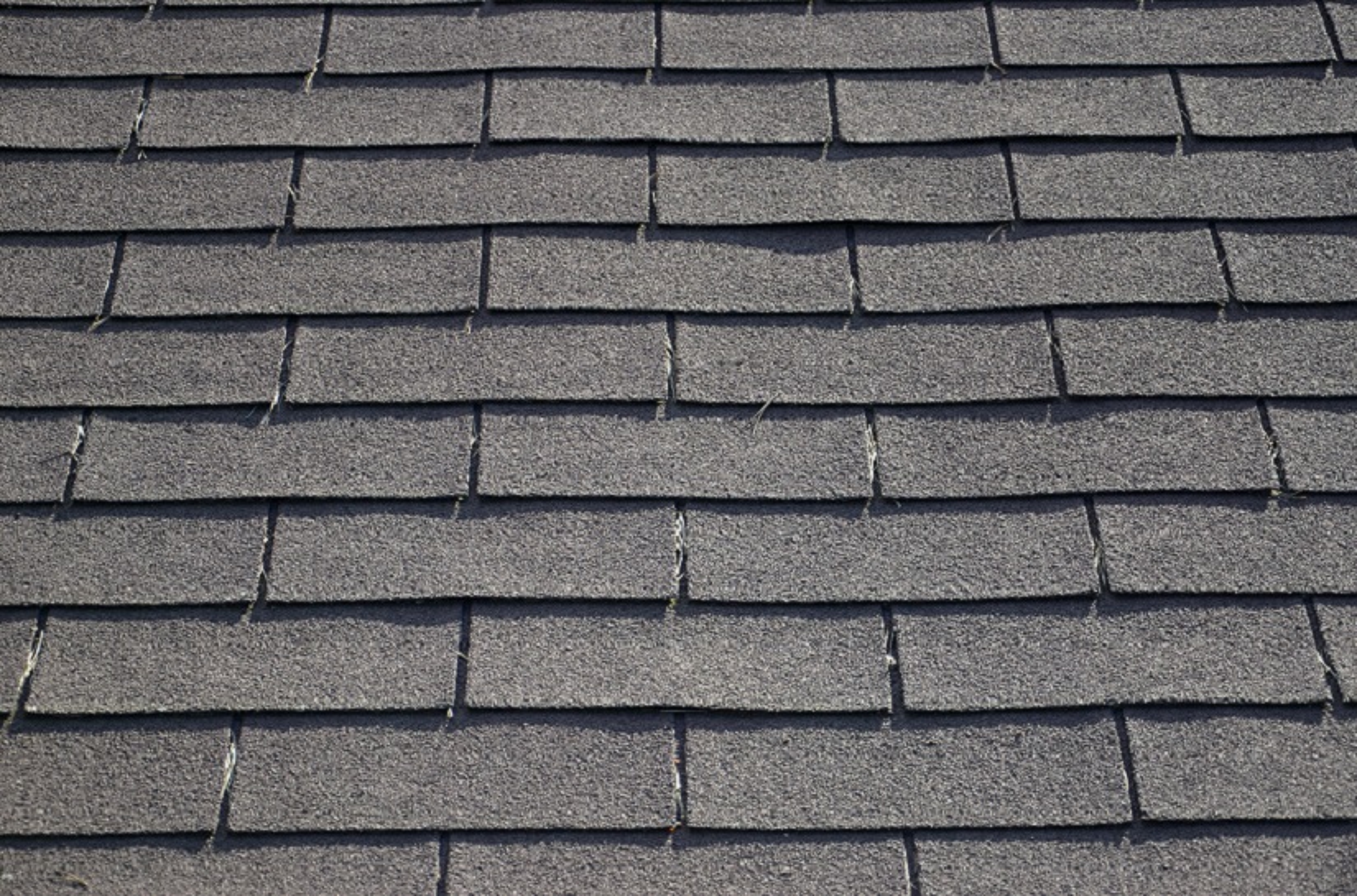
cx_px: 678
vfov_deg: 14.6
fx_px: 3496
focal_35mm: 93
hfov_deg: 22.0
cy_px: 448
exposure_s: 1/160
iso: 100
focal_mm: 62
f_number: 5.3
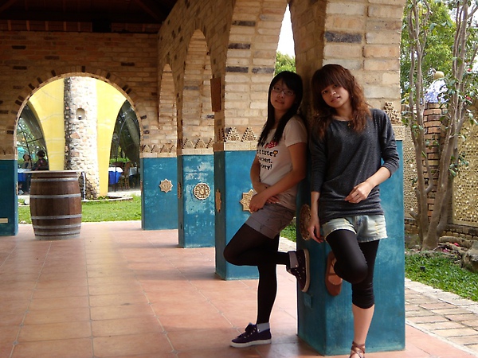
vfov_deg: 31.5
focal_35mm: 46
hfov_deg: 41.2
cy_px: 179
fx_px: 635
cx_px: 239
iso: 100
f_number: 3.7
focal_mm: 9.9
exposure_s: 1/200
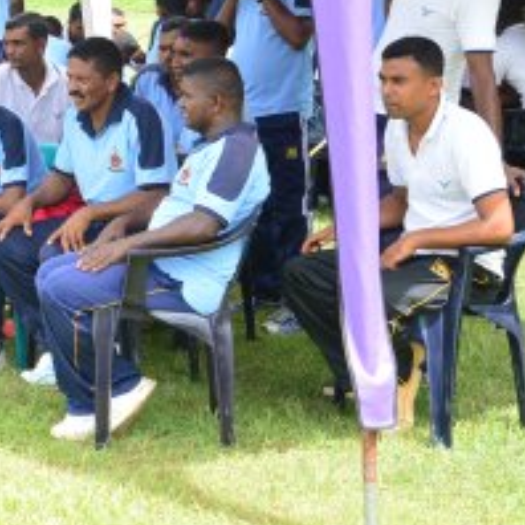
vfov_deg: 12.9
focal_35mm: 135
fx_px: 2321
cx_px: -111
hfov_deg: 12.6
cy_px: 119
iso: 200
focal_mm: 35
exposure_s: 1/125
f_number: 7.1
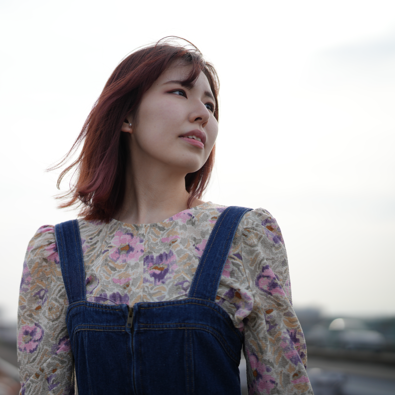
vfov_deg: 26.9
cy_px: 198
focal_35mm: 64
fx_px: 826
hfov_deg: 26.6
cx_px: 104
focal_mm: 50
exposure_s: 1/8000
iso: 100
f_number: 1.2
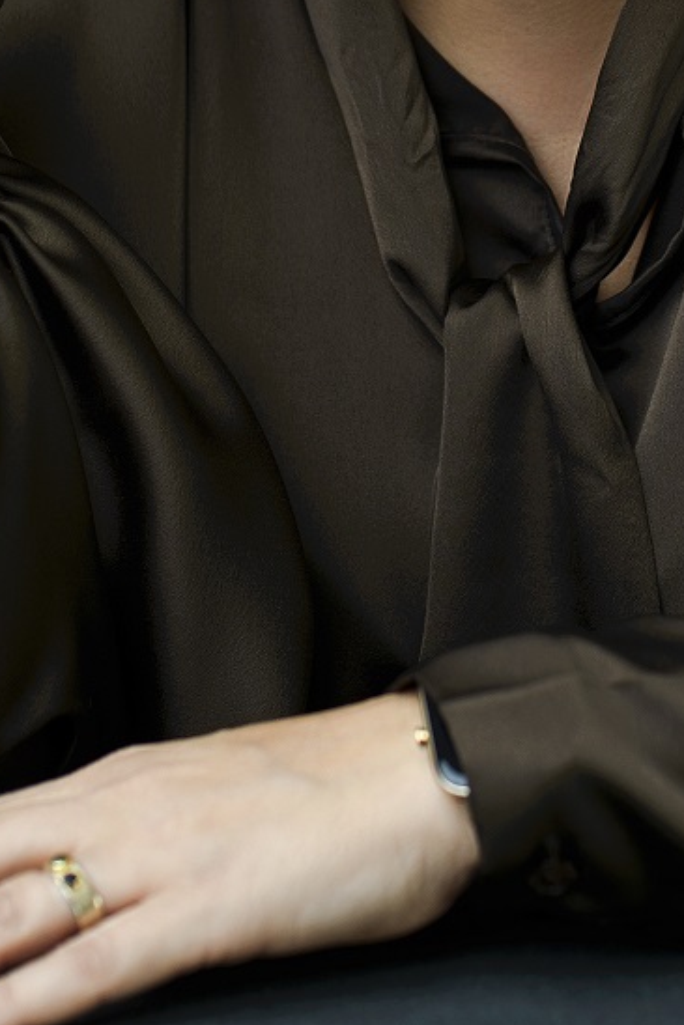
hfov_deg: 10.0
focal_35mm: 137
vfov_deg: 14.4
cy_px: -310
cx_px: 525
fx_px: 3904
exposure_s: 1/125
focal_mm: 50
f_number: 3.2
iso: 50
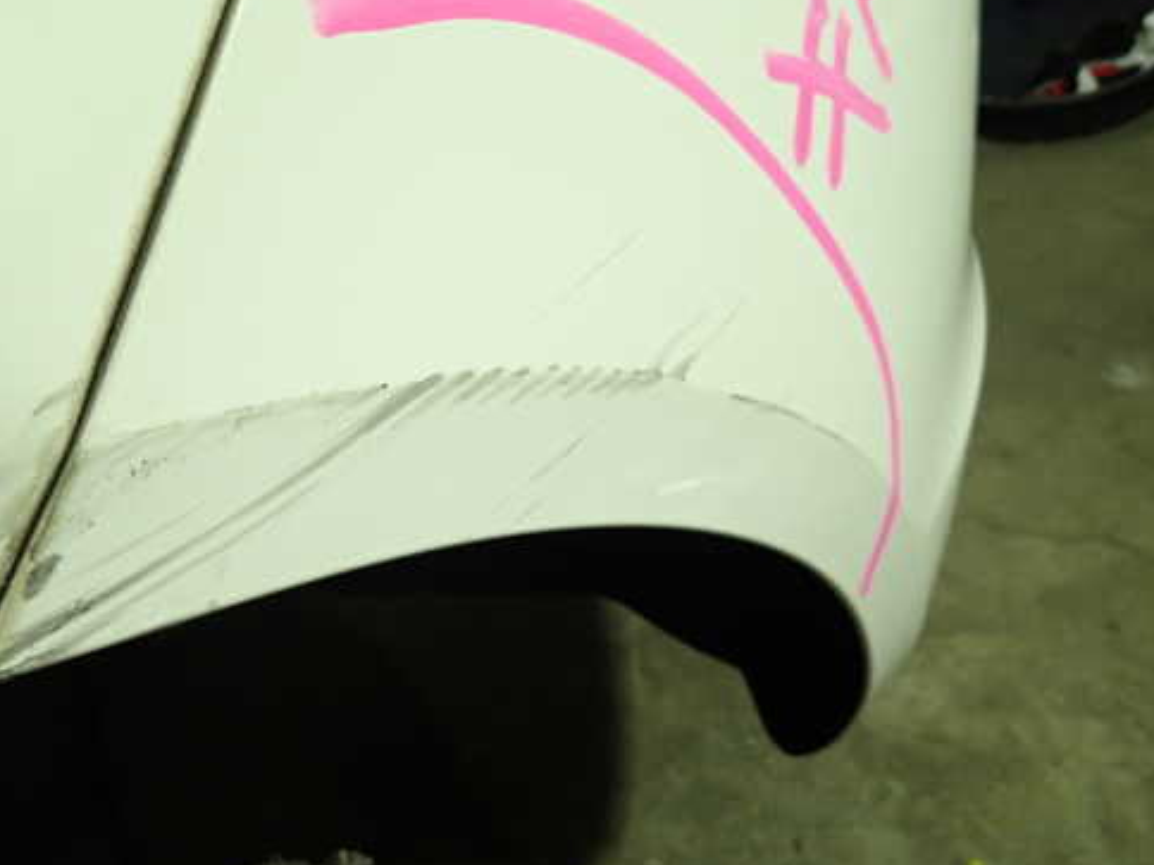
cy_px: 460
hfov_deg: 58.2
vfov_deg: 45.4
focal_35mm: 31
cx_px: 520
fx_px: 1033
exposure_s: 1/30
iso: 200
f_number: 2
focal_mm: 4.5
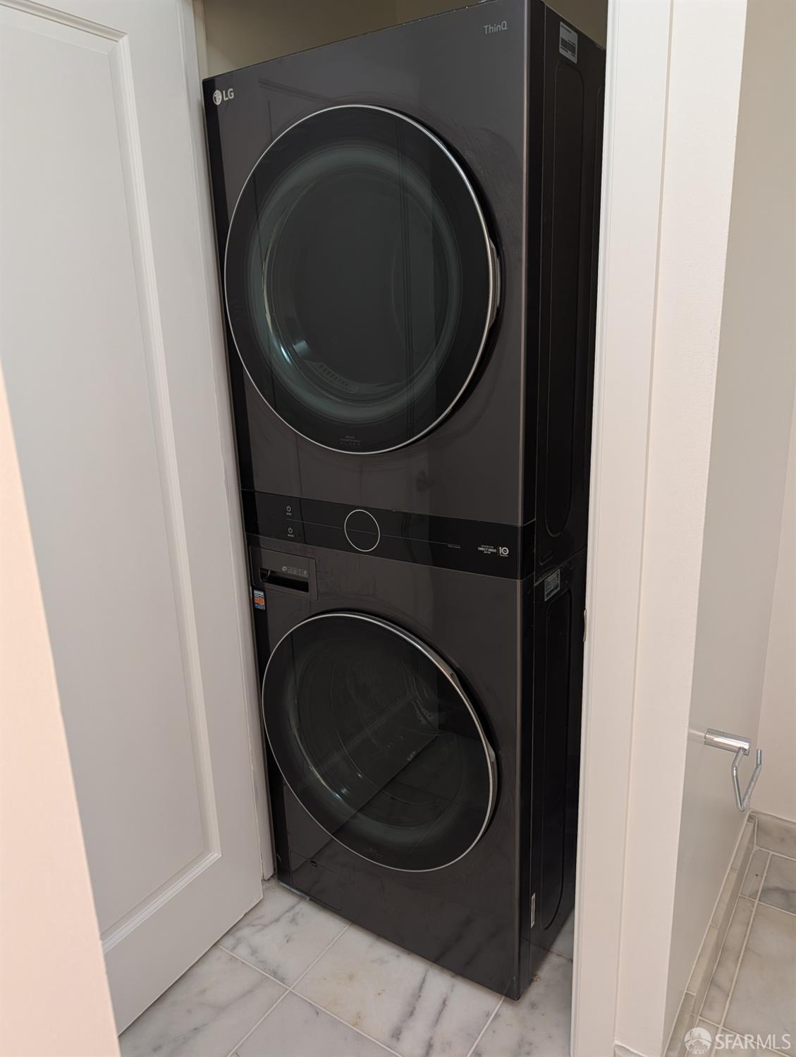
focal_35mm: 24
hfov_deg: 56.9
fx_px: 734
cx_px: 398
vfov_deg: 71.5
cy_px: 528
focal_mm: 6.9
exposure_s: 1/60
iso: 146
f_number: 1.68
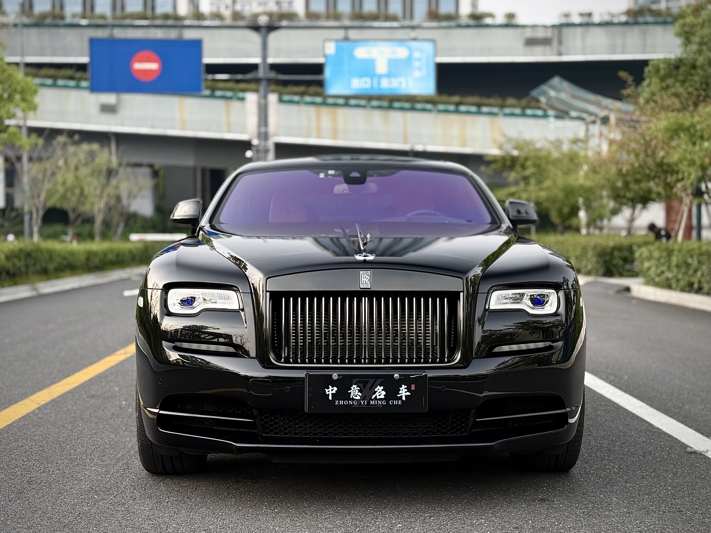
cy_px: 266
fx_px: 986
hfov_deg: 39.7
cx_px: 356
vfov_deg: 30.3
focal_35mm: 48
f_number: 1.78
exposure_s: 1/242
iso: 100
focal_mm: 6.76
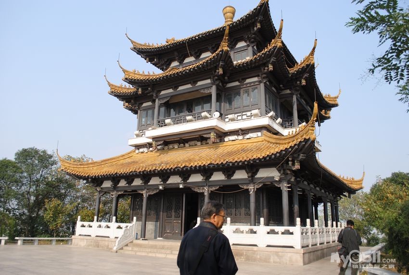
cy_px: 138
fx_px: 307
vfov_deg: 48.1
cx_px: 204
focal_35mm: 27
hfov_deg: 67.3
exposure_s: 1/320
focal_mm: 18
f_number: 6.3
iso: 100
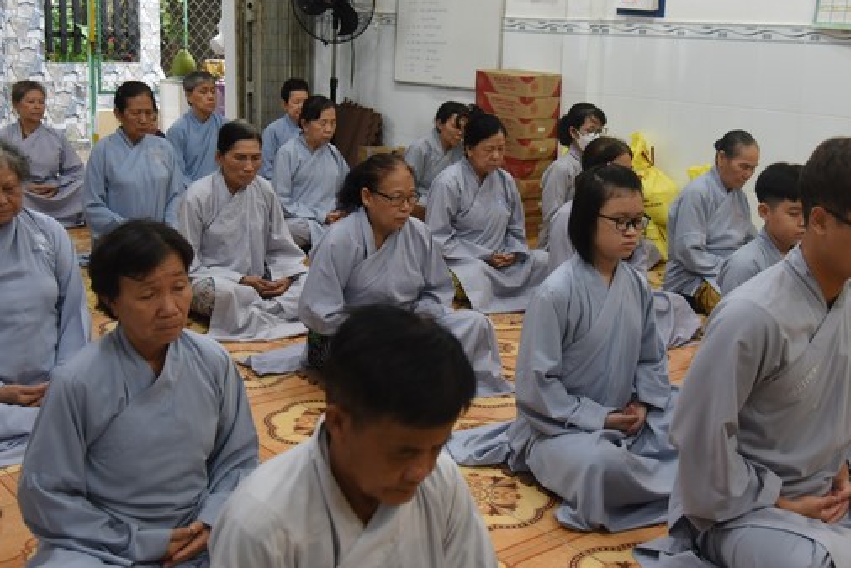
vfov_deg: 29.9
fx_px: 1064
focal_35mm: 45
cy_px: 237
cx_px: 439
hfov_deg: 43.6
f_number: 4
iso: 1250
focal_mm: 35
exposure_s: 1/160
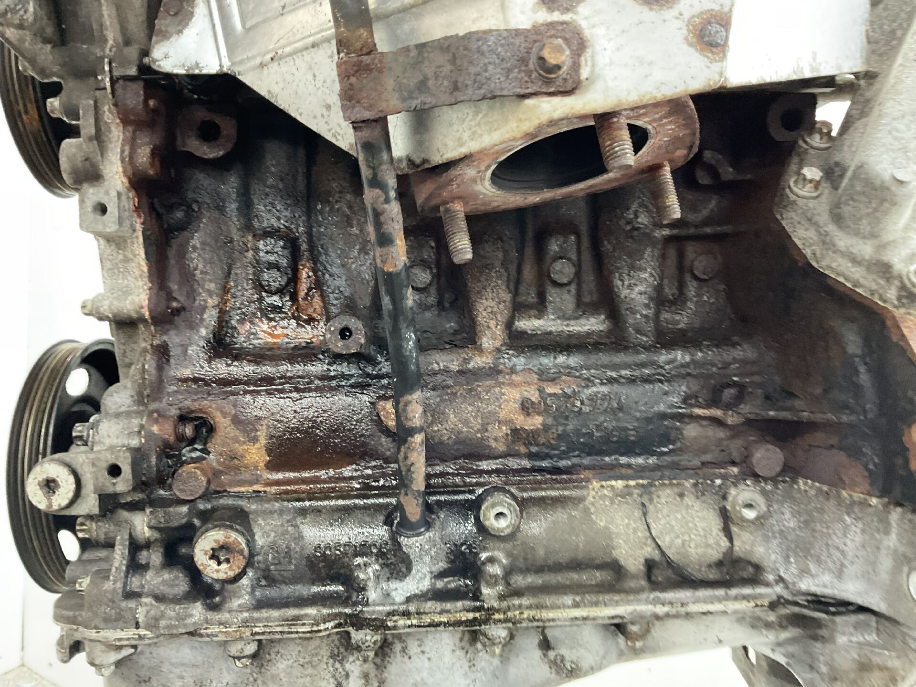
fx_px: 767
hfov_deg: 61.7
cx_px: 458
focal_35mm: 29
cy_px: 344
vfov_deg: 48.2
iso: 200
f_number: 1.8
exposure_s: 1/33
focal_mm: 3
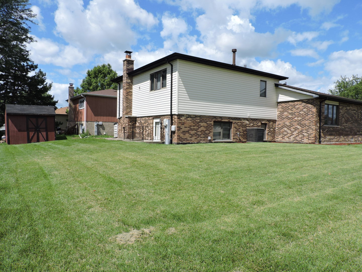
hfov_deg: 71.6
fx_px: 251
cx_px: 181
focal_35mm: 24
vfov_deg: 56.8
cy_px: 136
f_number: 3.3
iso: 100
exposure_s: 1/1250
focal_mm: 4.3
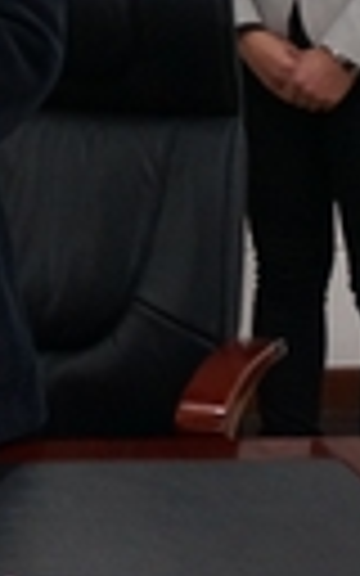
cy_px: -218
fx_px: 1915
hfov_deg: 9.2
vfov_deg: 16.0
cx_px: -598
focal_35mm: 122
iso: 1250
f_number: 4
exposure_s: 1/60
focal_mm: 16
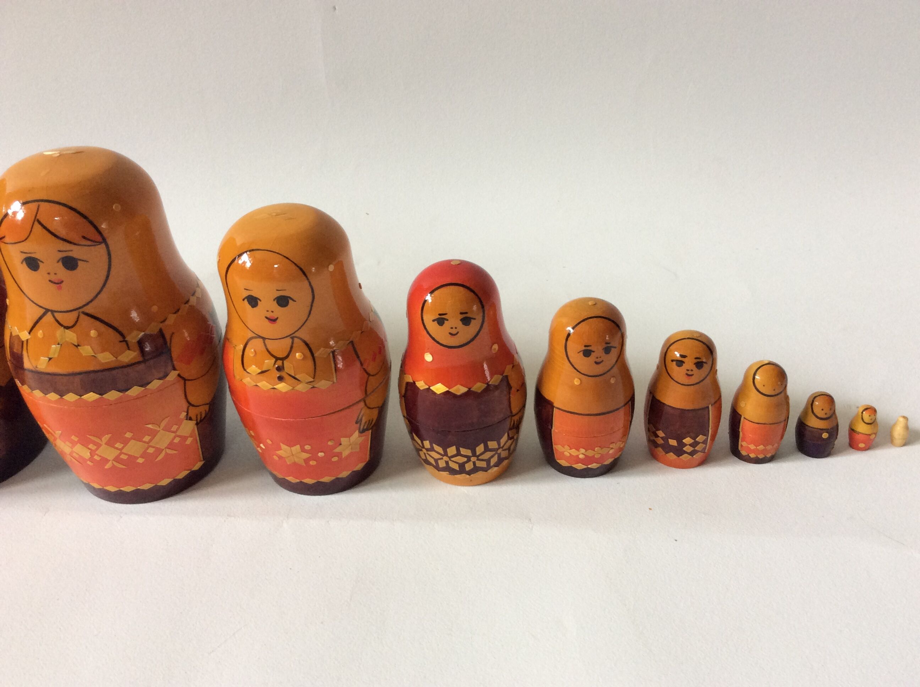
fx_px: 849
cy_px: 344
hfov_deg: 56.9
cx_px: 460
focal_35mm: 32
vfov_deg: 44.1
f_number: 2.4
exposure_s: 1/25
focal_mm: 3.3
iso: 80
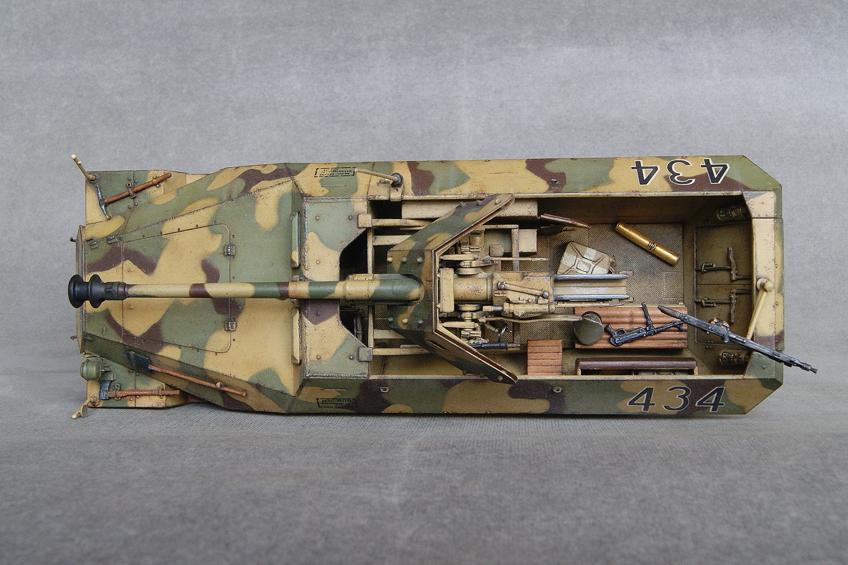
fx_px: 777
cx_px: 424
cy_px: 282
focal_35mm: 33
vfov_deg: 40.0
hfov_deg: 57.2
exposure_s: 1/2
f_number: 13
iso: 200
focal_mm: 22
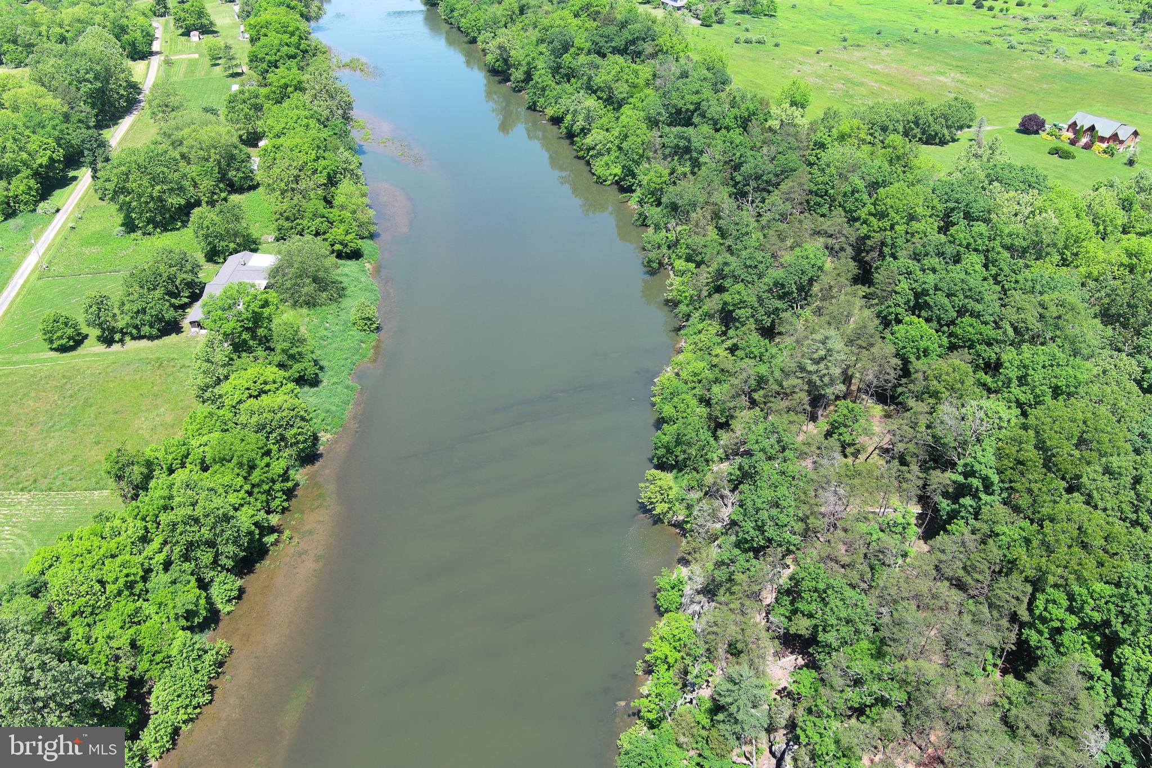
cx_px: 576
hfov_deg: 63.7
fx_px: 928
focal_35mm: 29
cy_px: 384
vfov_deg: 45.0
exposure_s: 1/433
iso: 100
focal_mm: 10.57
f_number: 2.8
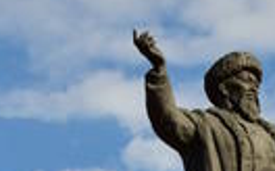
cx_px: 236
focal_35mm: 235
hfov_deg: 8.9
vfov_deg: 5.3
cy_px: 507
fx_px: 1760
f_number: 11
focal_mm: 35
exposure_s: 1/125
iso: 100
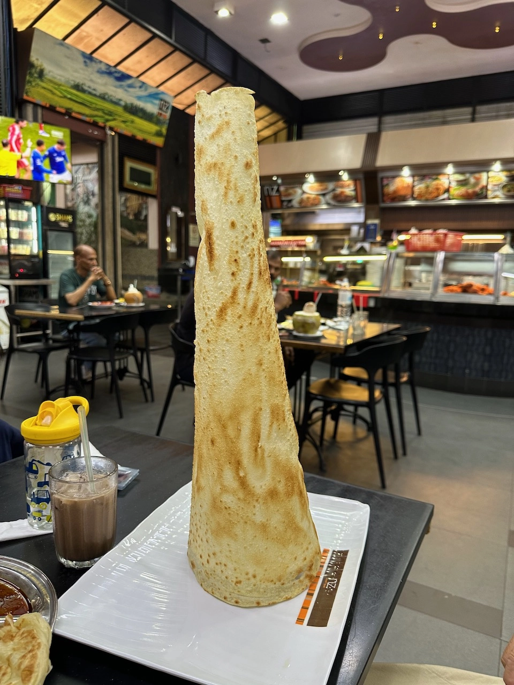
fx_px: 475
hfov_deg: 56.8
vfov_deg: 71.6
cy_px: 342
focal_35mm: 24
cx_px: 257
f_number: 1.8
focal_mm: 6.9
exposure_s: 1/50
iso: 160
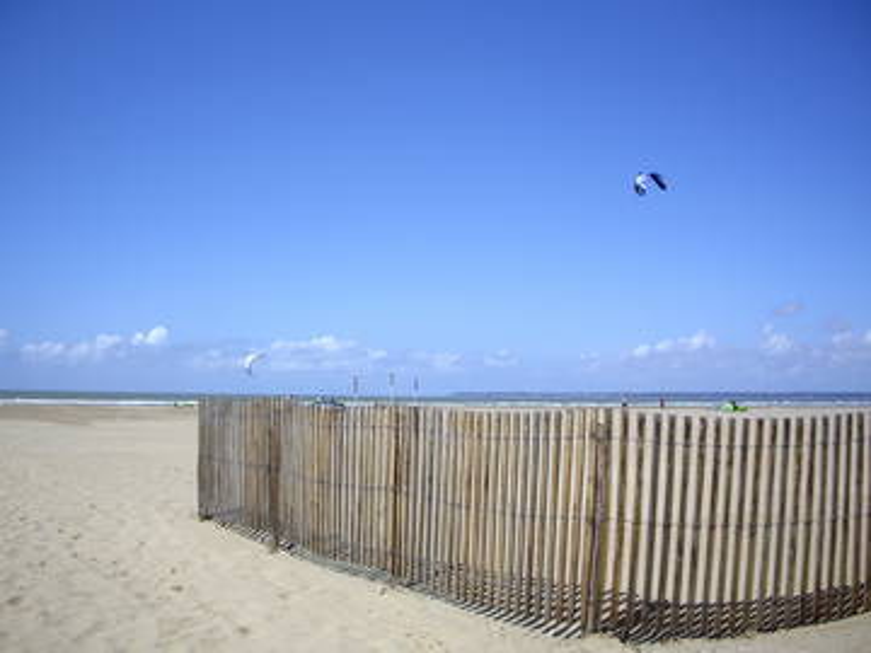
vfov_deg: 37.7
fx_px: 956
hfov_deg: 49.0
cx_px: 436
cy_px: 326
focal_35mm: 38
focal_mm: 7.9
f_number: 8
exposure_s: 1/200
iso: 64
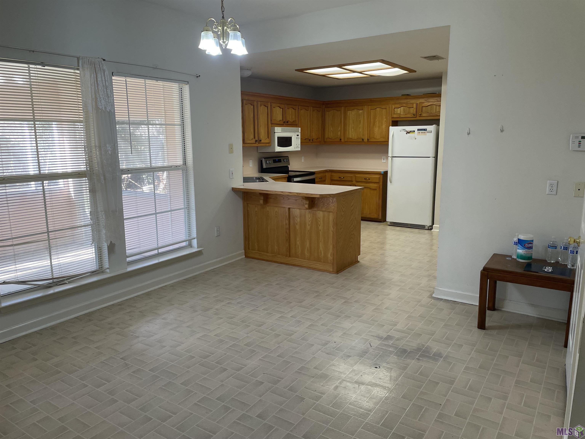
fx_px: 439
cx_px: 292
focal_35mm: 26
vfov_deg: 53.1
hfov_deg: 67.3
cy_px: 220
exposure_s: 1/120
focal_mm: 4.2
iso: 80
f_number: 1.6
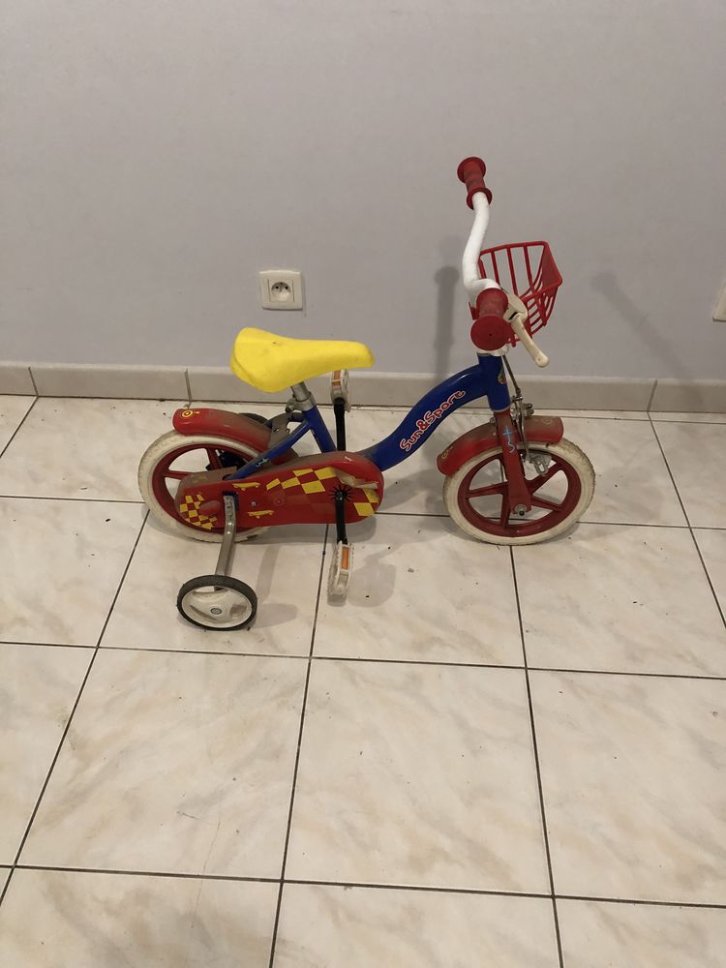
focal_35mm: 28
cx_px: 363
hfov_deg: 49.7
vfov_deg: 63.4
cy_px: 484
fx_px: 783
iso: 100
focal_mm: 3.99
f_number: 1.8
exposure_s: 1/17
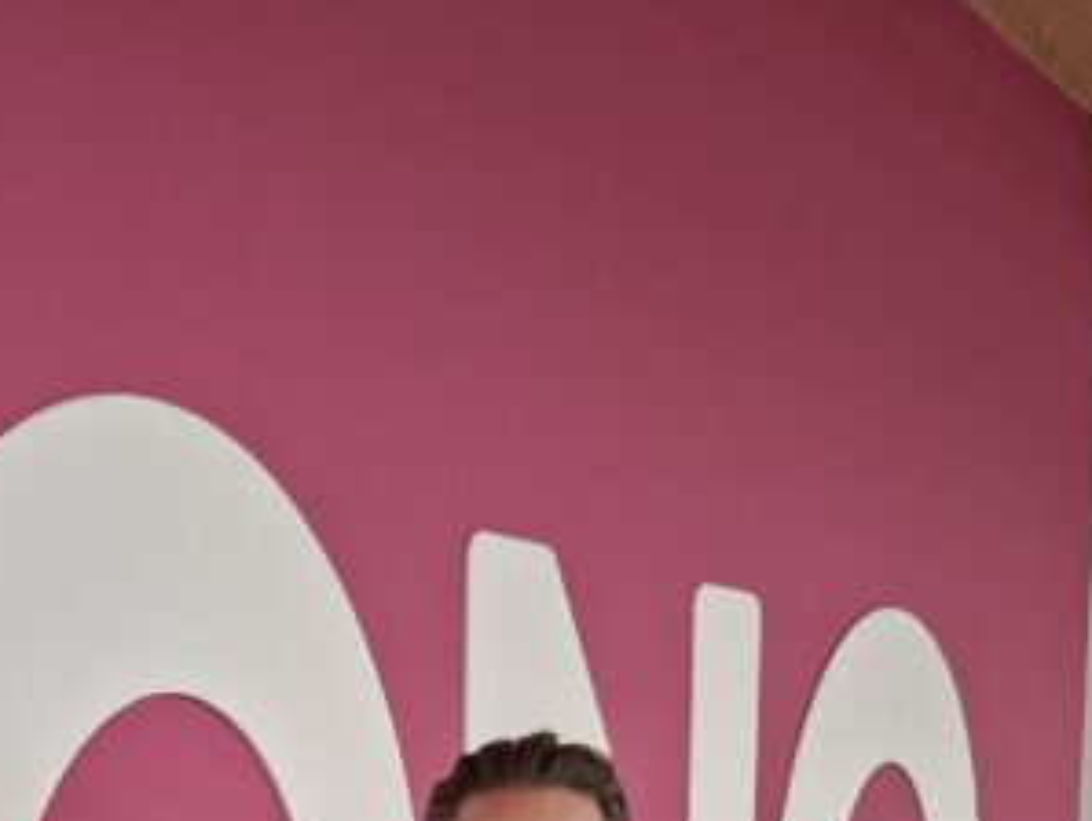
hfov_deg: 24.4
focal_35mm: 79
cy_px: 1404
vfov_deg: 16.2
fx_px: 2494
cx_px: 238
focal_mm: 5.54
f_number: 1.8
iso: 250
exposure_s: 1/50
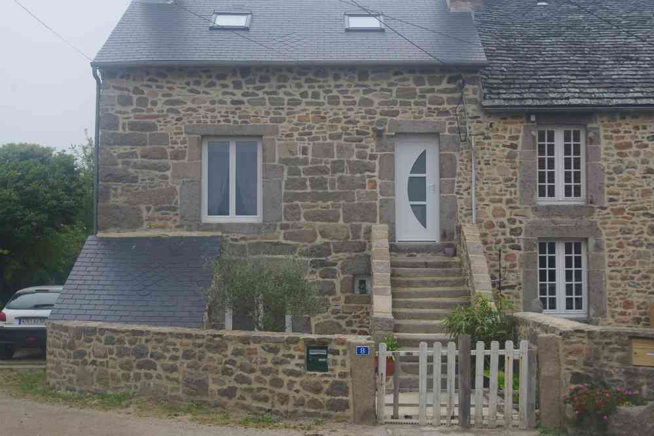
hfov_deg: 37.9
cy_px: 218
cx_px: 327
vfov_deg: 25.8
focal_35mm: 52
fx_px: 954
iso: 200
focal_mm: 35
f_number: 9
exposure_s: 1/60
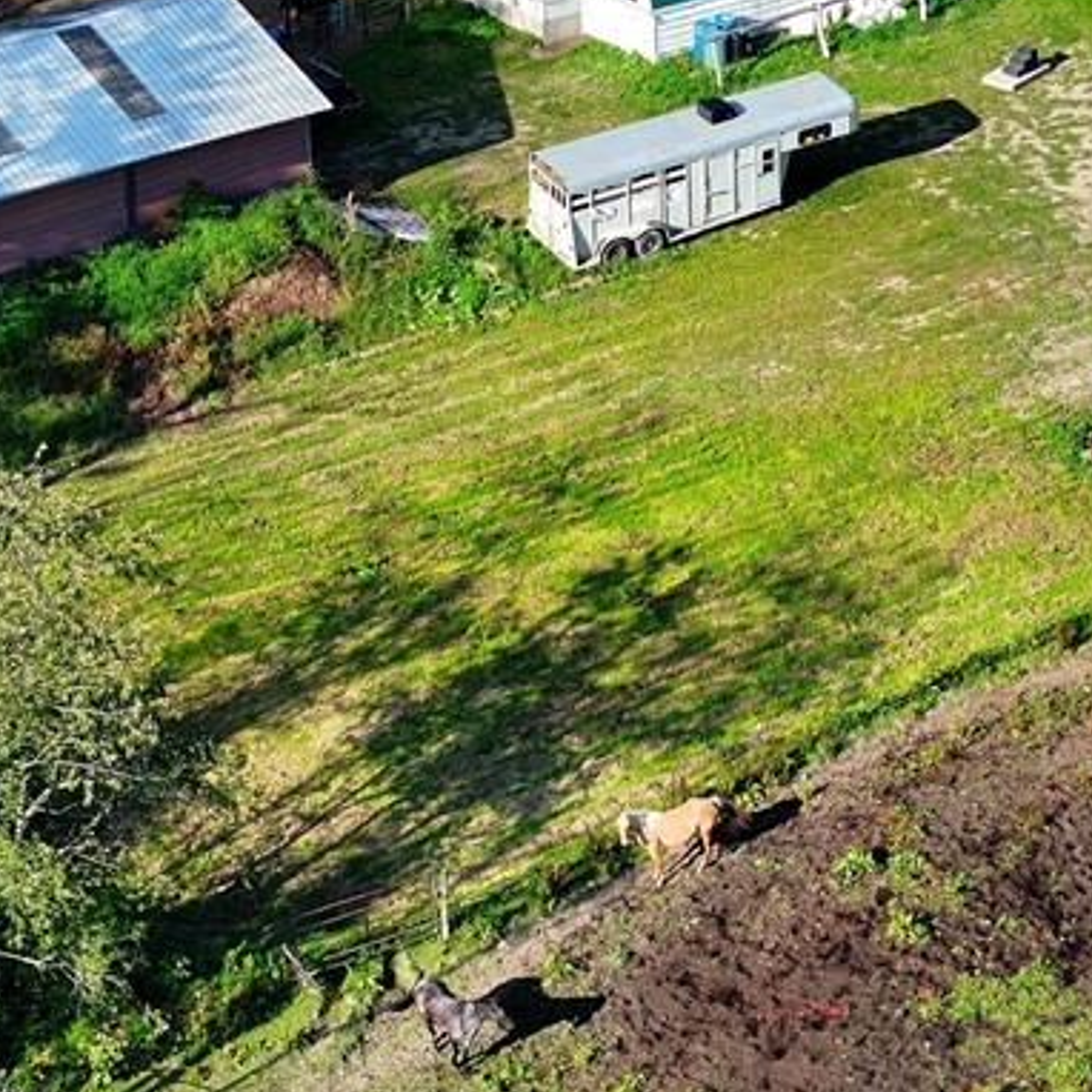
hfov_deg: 10.5
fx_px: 5925
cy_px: 94
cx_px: 1032
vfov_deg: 10.5
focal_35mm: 166
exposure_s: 1/640
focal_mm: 19.35
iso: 110
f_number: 2.8
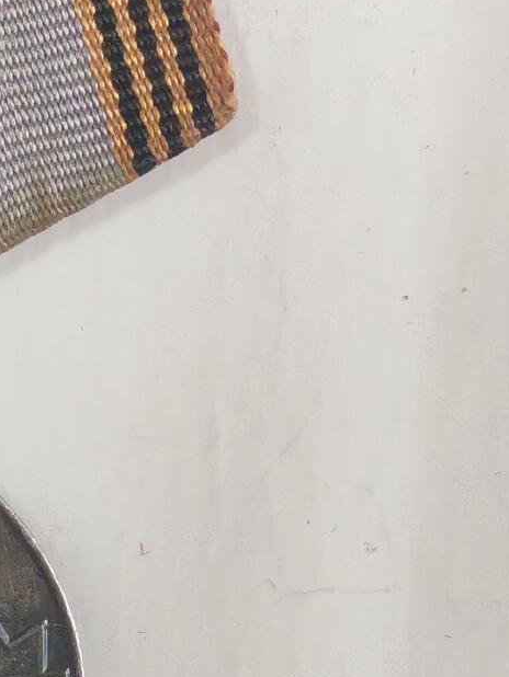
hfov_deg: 7.4
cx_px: -176
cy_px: 256
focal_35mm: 198
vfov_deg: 10.0
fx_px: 3879
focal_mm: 5.52
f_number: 1.95
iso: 1000
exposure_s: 1/33
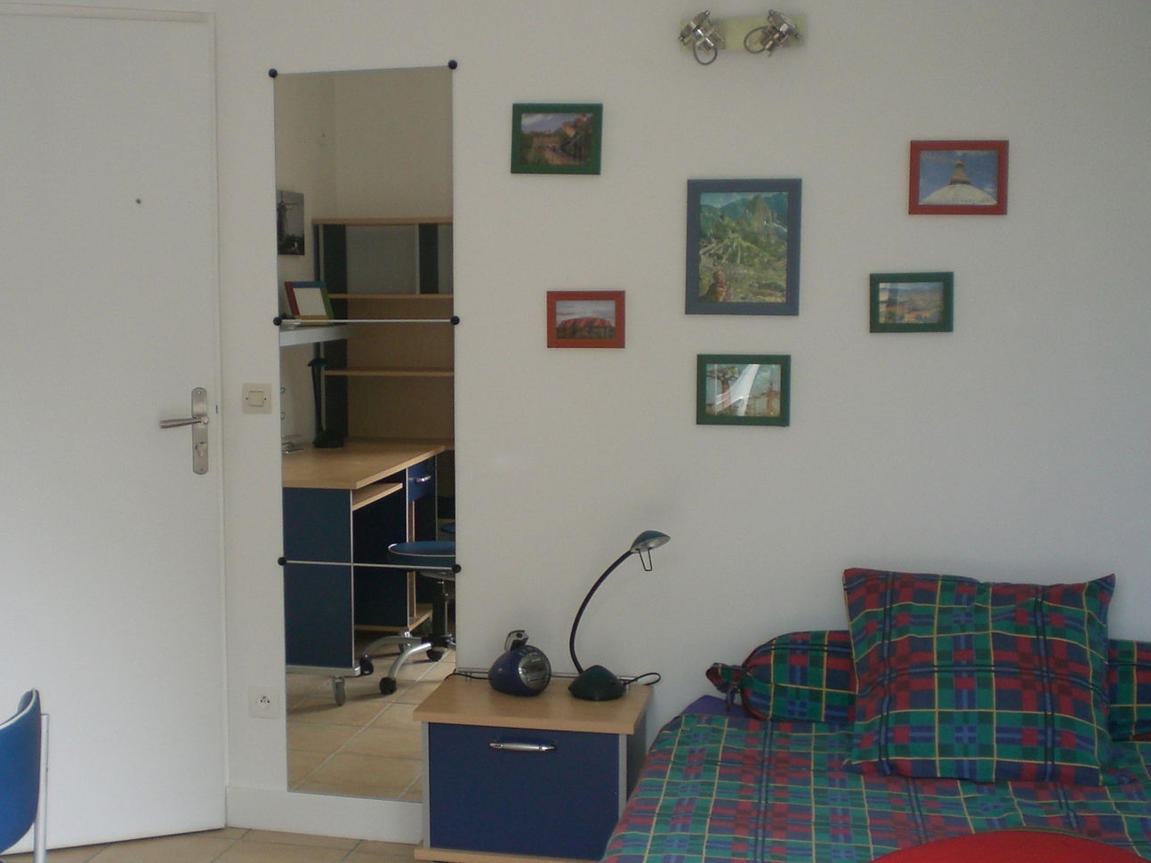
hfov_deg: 40.3
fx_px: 1562
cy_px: 500
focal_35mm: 47
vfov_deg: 30.8
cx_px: 471
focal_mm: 6.3
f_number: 3.1
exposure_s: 1/80
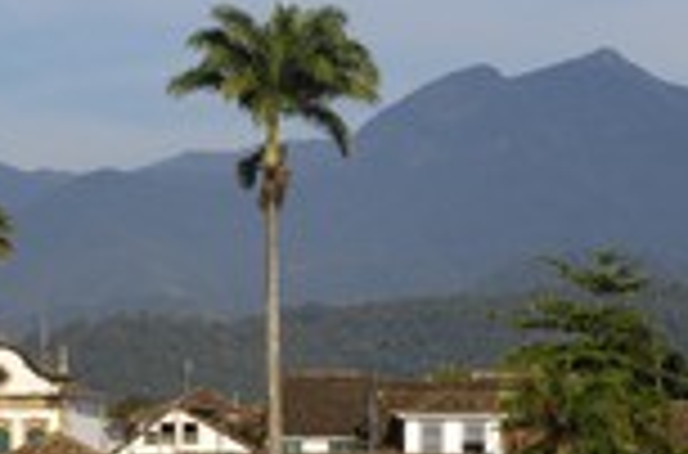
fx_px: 3944
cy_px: 508
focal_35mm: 207
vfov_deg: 6.6
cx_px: 65
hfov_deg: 9.9
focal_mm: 50
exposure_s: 1/160
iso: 100
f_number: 13
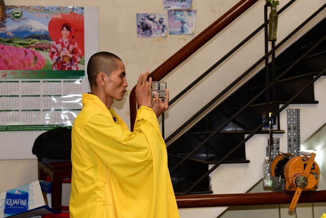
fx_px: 498
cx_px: 163
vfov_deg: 24.6
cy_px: 109
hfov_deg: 36.2
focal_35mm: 55
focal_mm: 55
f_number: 5
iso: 800
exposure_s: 1/80
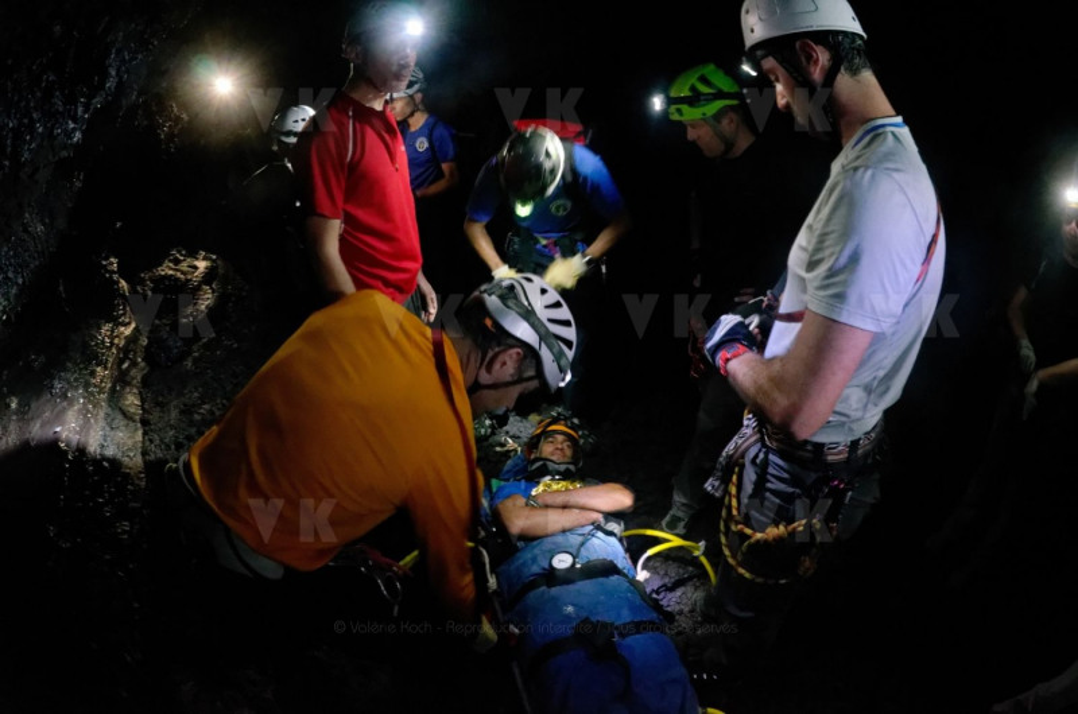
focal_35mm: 16
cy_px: 357
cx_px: 539
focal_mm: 10.5
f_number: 8
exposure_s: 1/15
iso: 5000
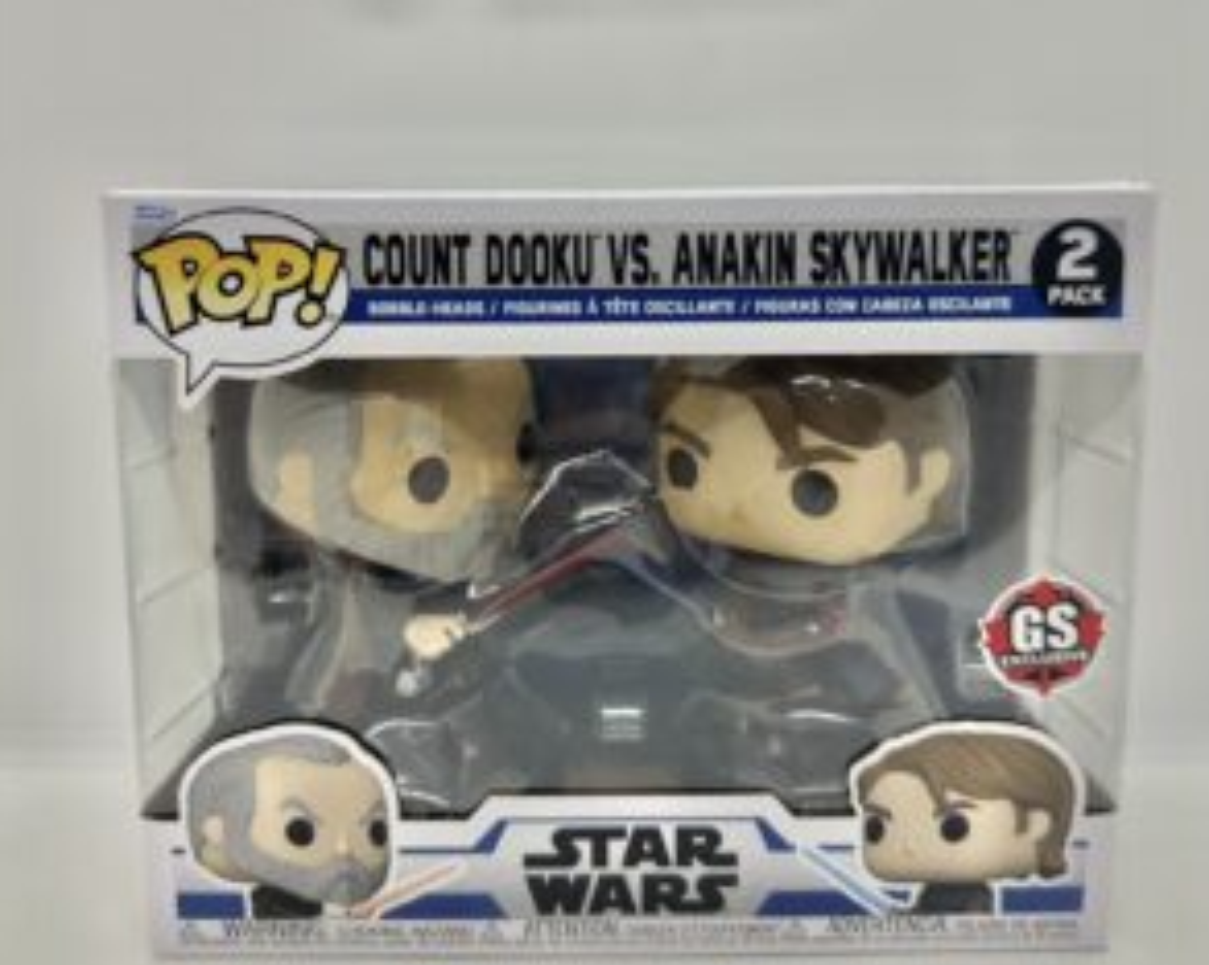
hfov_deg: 55.7
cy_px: 404
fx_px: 1144
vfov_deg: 45.6
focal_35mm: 32
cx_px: 607
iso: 64
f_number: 1.78
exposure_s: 1/237
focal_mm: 6.86
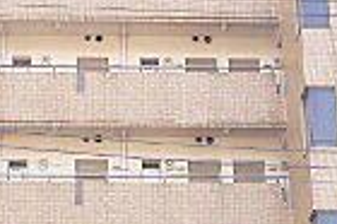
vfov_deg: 12.3
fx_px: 1029
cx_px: 135
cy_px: 198
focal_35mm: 110
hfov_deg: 18.6
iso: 400
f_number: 5.6
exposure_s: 1/125
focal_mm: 16
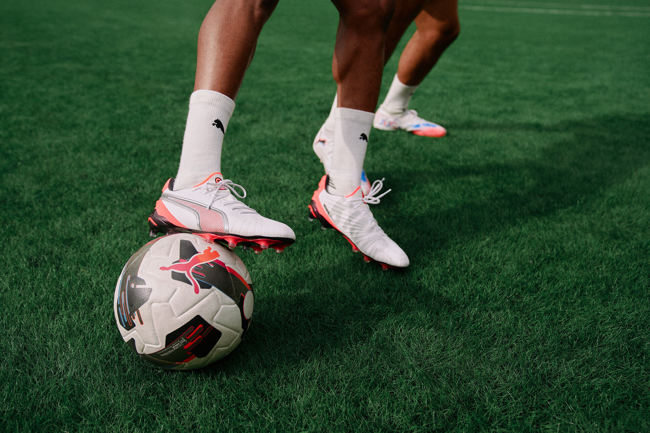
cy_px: 216
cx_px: 325
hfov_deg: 55.8
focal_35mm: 34
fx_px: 614
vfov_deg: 38.9
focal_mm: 34
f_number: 4
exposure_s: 1/2000
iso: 200
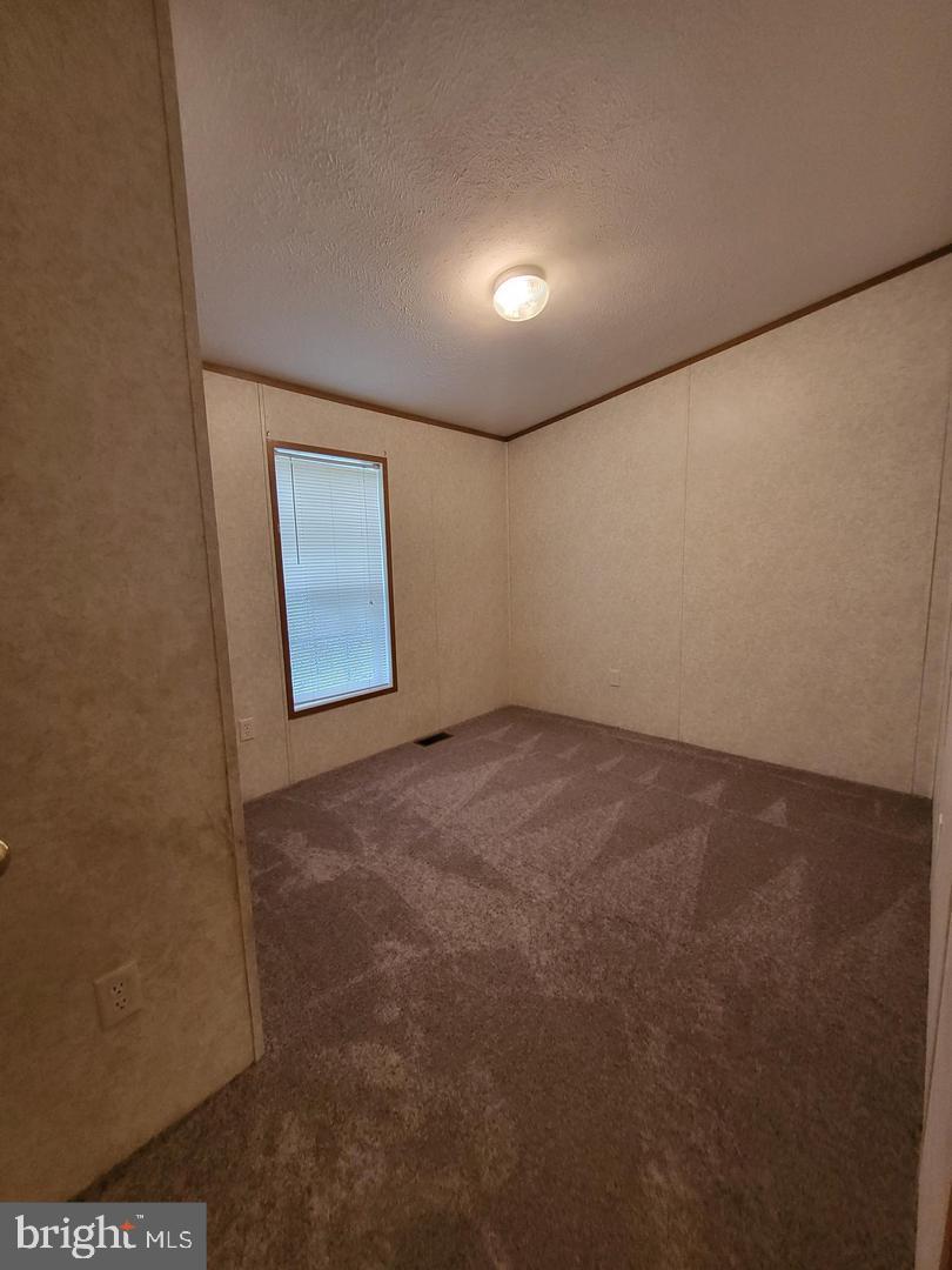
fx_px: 477
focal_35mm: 13
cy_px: 635
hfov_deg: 89.9
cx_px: 476
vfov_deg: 106.2
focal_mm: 1.74
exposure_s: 1/30
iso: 320
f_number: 2.2
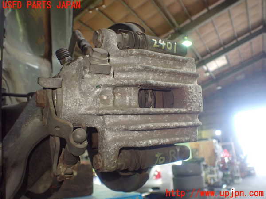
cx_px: 133
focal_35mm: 30
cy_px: 100
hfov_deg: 60.0
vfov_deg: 46.8
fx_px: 231
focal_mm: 5.4
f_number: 2.3
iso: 800
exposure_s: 1/100
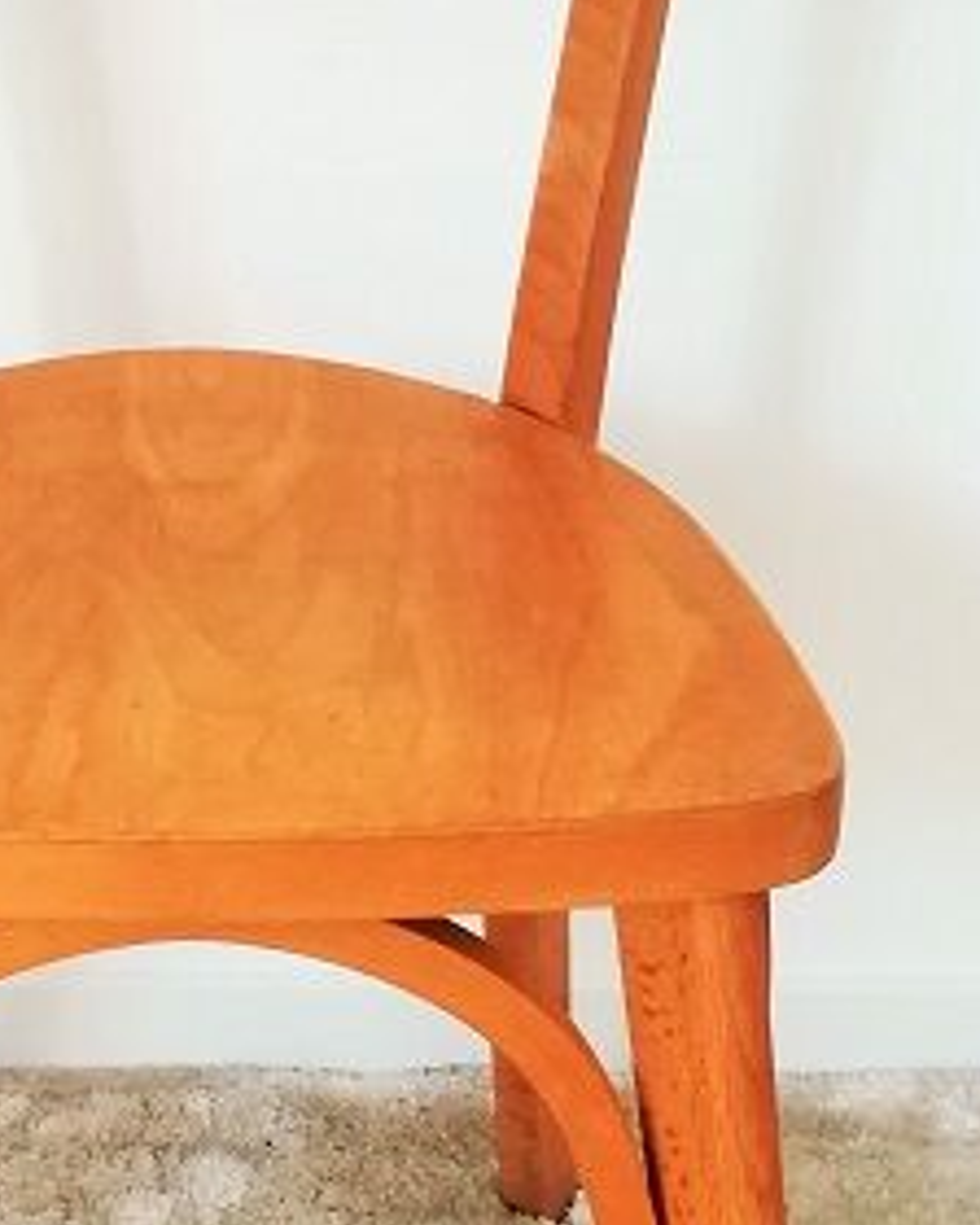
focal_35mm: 72
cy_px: 661
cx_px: 197
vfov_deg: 26.4
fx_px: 2610
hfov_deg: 21.0
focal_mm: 3.83
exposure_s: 1/25
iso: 320
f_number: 2.2
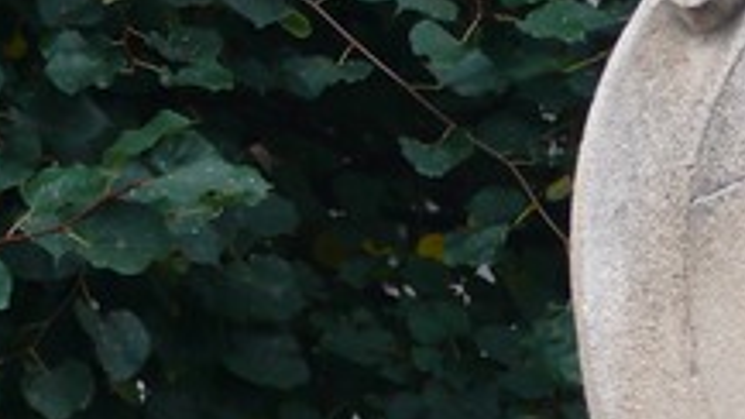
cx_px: 803
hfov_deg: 4.8
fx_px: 8829
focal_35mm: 447
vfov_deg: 2.7
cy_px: 38
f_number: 3.6
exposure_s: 1/100
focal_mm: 25.2
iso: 200
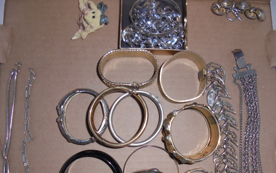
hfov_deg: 66.5
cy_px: 104
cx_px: 139
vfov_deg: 44.3
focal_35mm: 28
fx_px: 211
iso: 160
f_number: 3.5
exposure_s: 1/30
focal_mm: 4.6
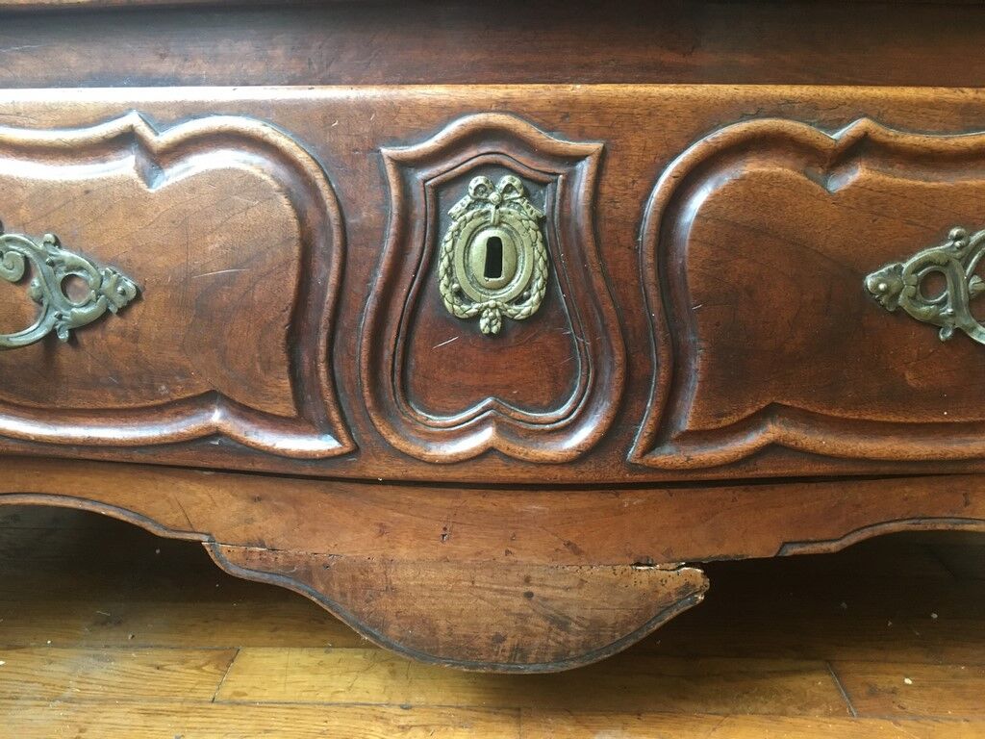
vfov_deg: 48.2
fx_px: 825
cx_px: 492
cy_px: 370
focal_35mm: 29
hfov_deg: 61.7
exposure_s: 1/20
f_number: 2.2
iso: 200
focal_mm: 4.15
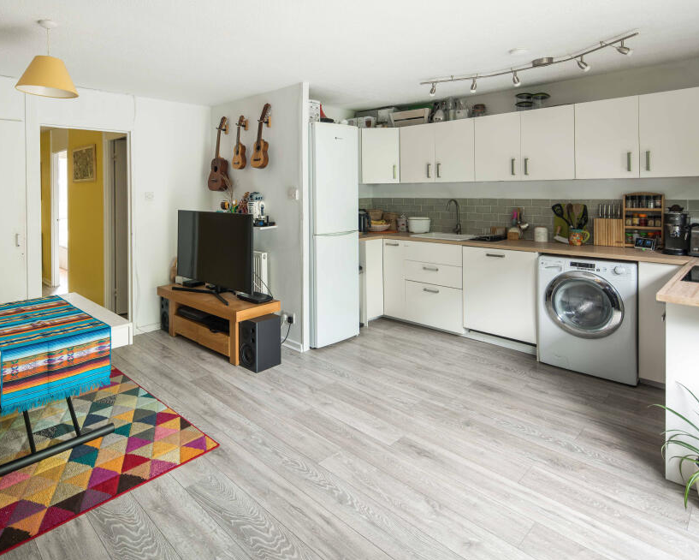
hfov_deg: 79.9
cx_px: 299
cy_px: 272
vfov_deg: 68.1
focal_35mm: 20
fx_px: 414
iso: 250
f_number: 8
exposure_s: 1/5
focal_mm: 17
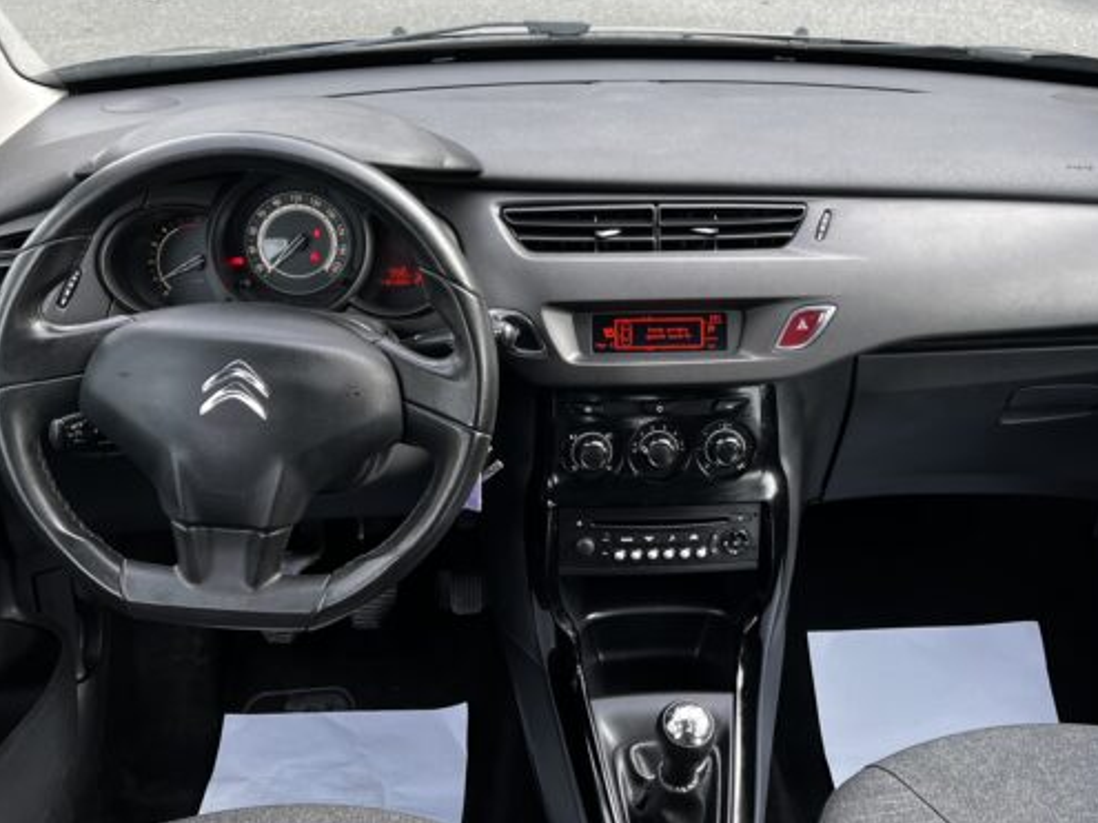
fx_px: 1332
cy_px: 355
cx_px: 630
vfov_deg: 34.3
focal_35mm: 42
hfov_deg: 44.7
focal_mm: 5.7
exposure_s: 1/121
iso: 32
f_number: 1.5
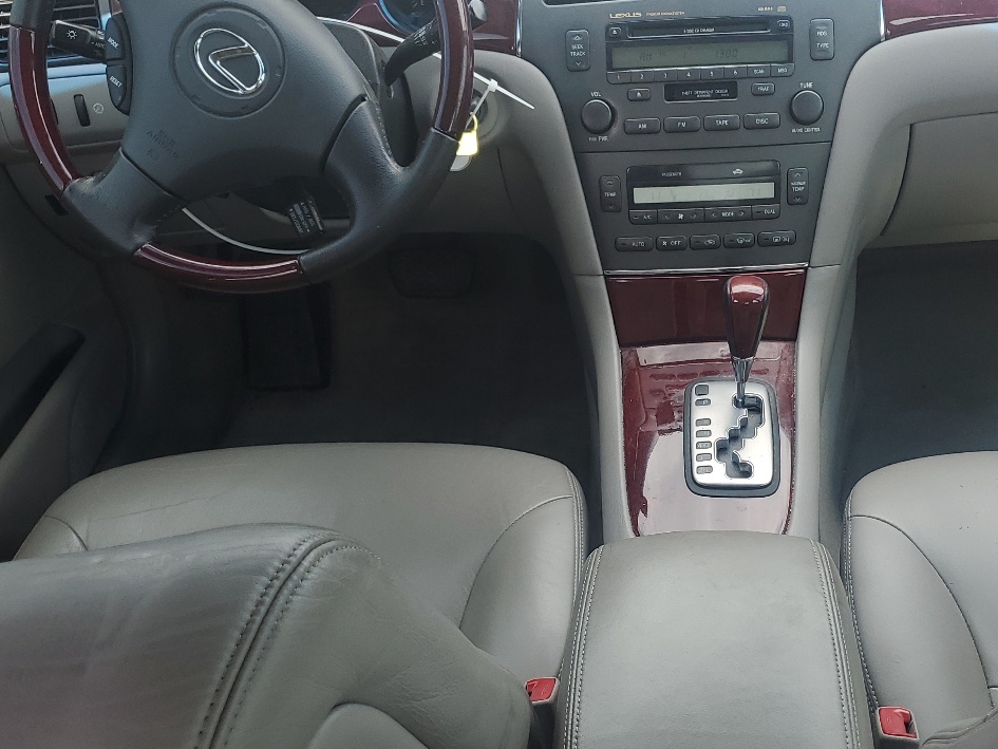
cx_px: 656
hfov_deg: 42.4
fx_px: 1269
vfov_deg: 32.8
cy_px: 437
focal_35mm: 44
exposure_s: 1/476
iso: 50
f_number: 1.5
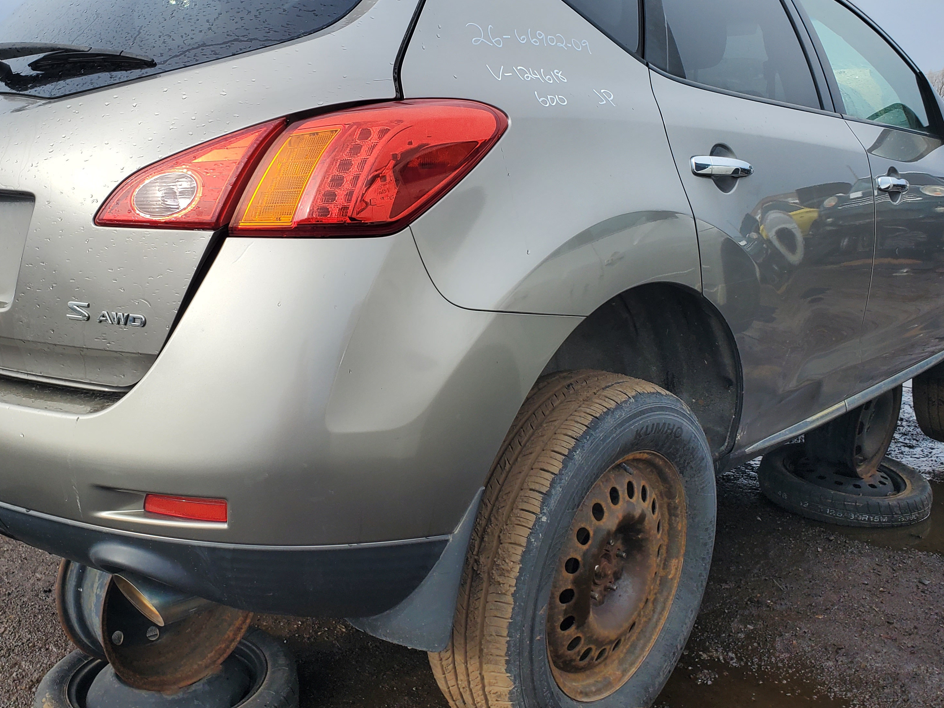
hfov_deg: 51.3
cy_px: 296
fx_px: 982
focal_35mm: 36
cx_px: 422
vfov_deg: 39.5
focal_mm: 4.3
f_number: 2.4
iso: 50
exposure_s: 1/670
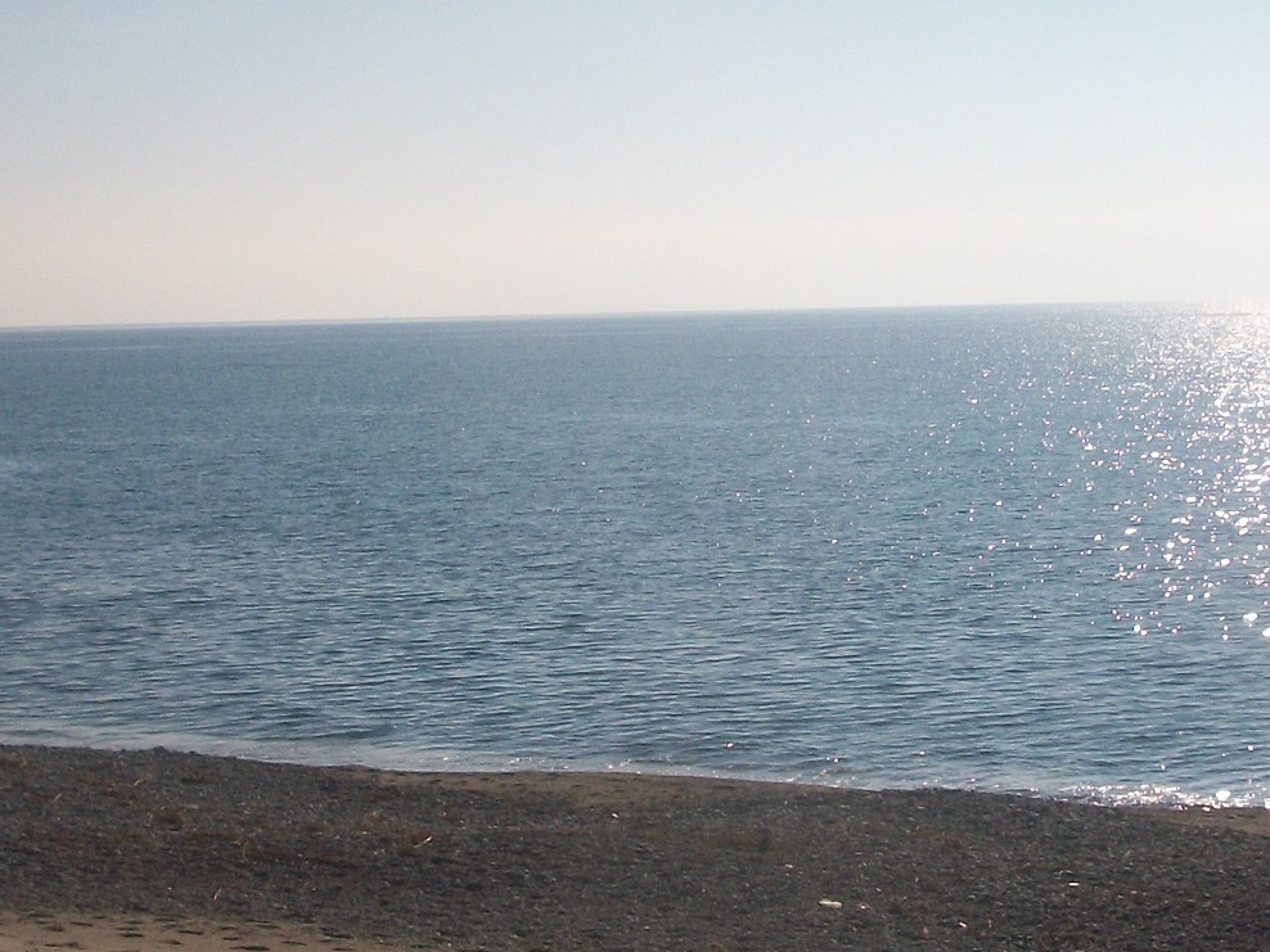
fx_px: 3119
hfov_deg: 22.9
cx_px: 827
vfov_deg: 17.3
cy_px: 276
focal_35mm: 85
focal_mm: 6.3
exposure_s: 1/1401
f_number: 5.6
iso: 80
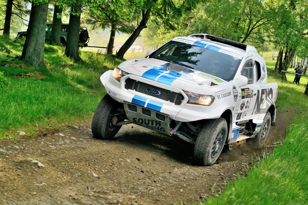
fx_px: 685
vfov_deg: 17.1
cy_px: 102
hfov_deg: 25.4
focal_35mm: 80
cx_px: 154
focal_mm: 80
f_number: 6.3
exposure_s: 1/640
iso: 1000
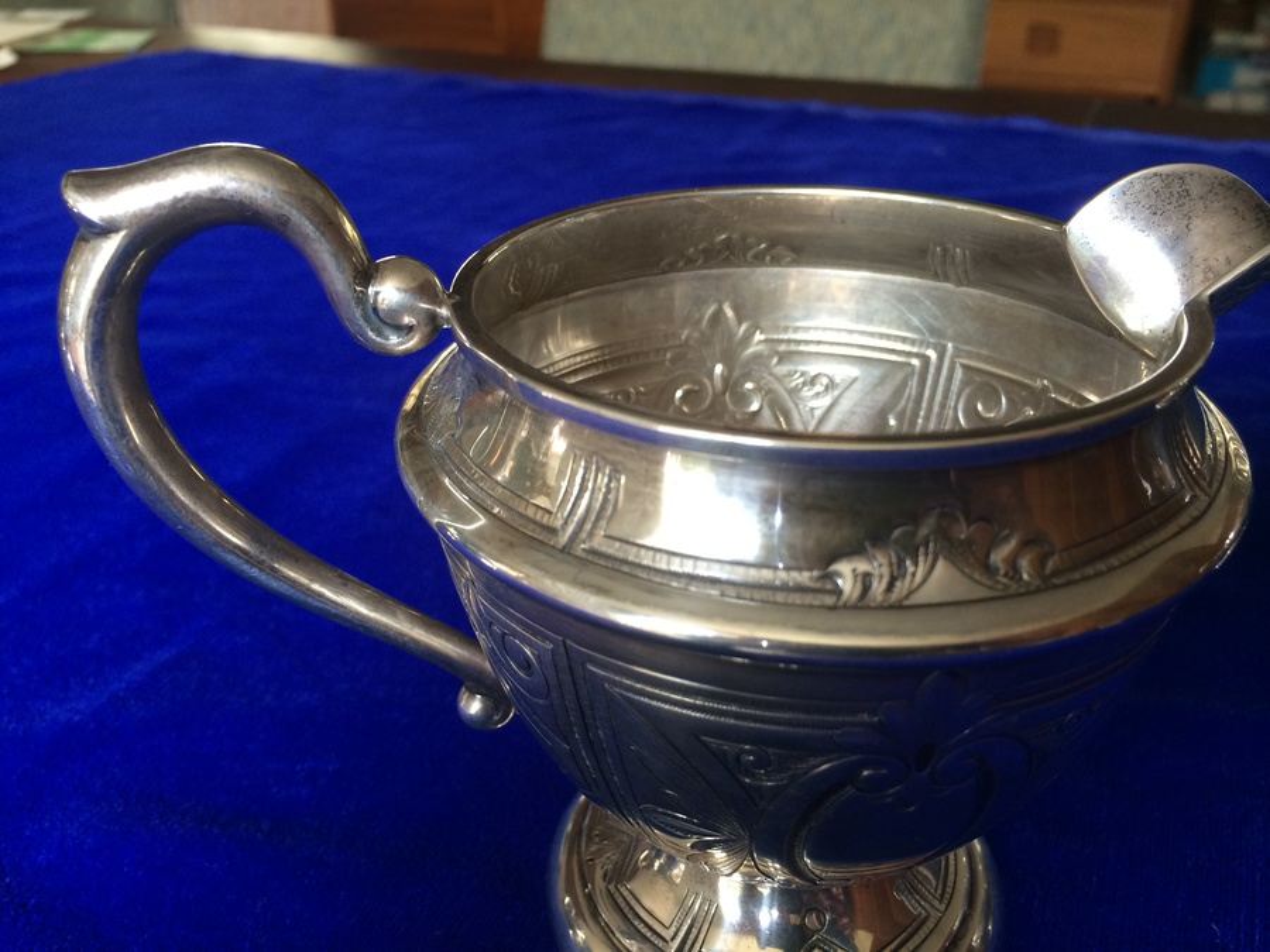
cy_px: 476
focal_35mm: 30
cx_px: 635
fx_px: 1101
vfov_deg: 46.8
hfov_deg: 60.0
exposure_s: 1/30
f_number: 2.2
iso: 100
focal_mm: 4.12
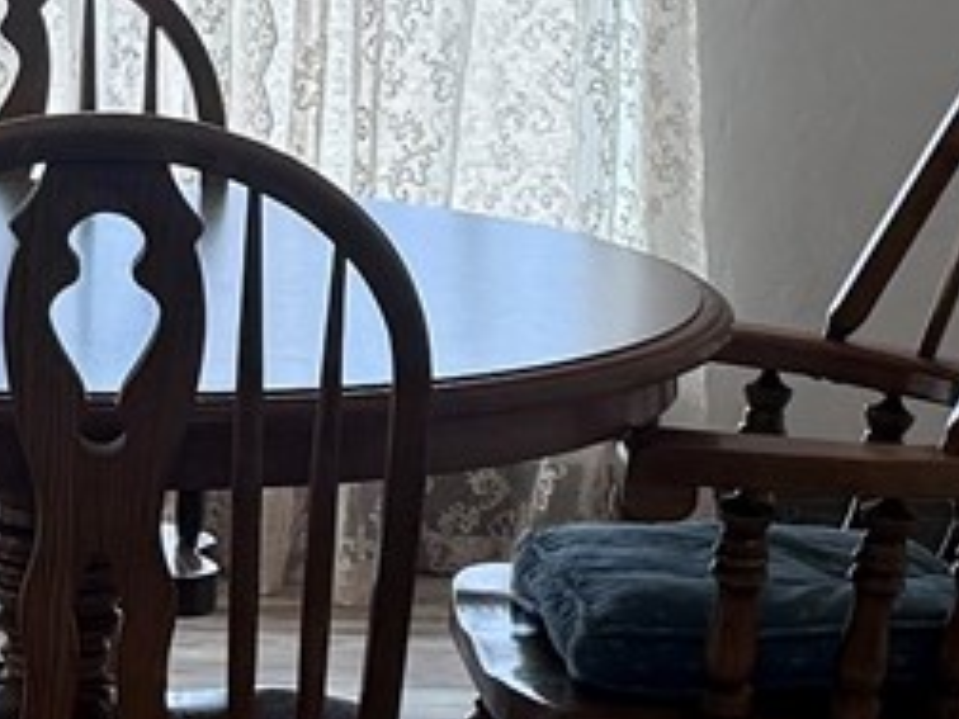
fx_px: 5070
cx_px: -301
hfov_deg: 10.6
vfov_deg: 8.1
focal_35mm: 183
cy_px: -11
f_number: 1.78
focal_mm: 6.76
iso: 100
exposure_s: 1/374
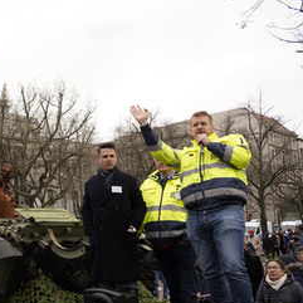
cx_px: 25
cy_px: 177
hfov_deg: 34.5
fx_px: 456
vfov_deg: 36.7
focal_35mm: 46
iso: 640
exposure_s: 1/320
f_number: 7.1
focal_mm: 29
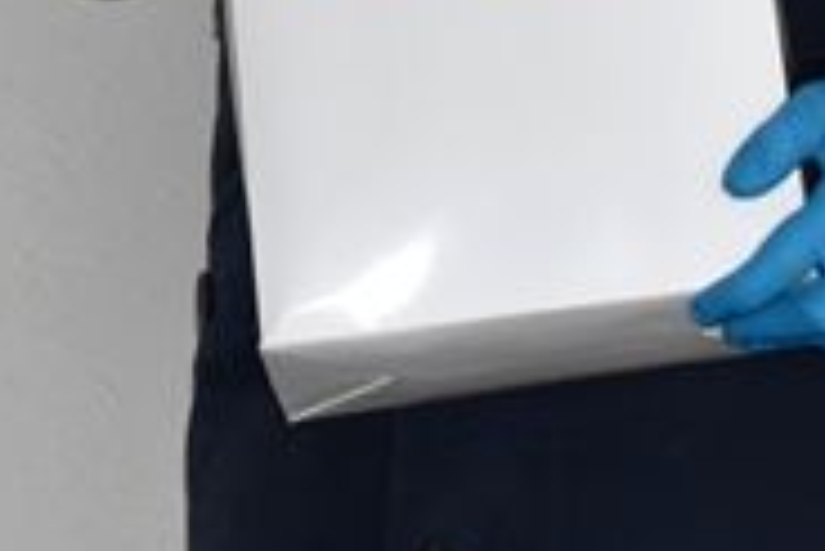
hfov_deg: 7.0
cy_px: -665
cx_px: 121
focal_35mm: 292
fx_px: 6692
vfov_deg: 4.6
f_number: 4.5
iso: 560
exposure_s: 1/60
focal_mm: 35
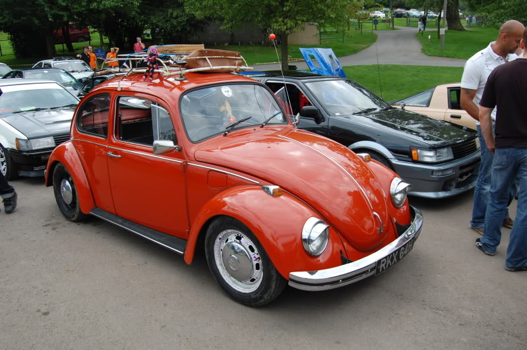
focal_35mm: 30
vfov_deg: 43.5
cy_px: 175
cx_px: 264
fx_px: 439
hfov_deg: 62.0
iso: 200
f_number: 7.1
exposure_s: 1/200
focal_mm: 20
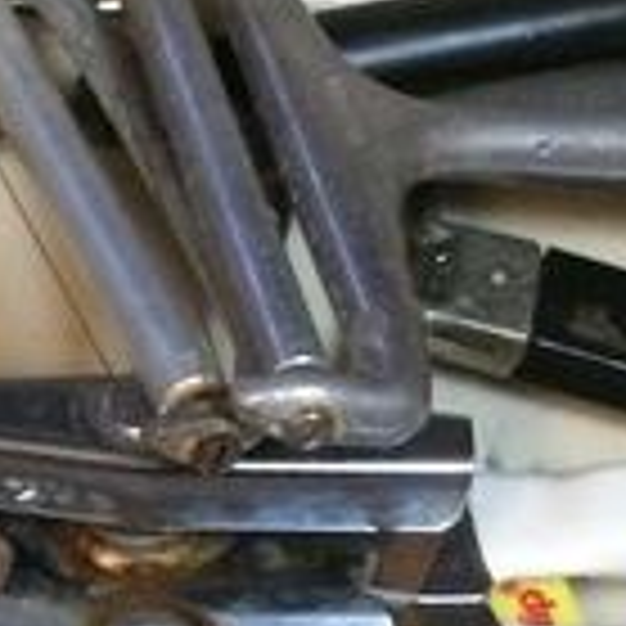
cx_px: -653
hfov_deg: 9.5
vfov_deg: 10.1
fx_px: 3519
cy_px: 606
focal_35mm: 172
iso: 320
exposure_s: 1/30
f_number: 2.2
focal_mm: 4.12
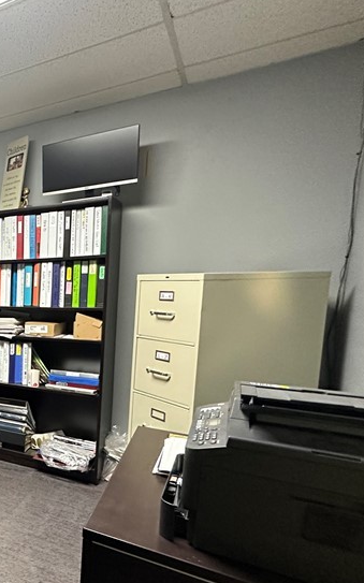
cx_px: -161
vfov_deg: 66.2
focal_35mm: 28
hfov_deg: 29.8
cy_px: 333
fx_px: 445
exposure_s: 1/60
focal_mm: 2.22
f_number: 2.2
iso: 640
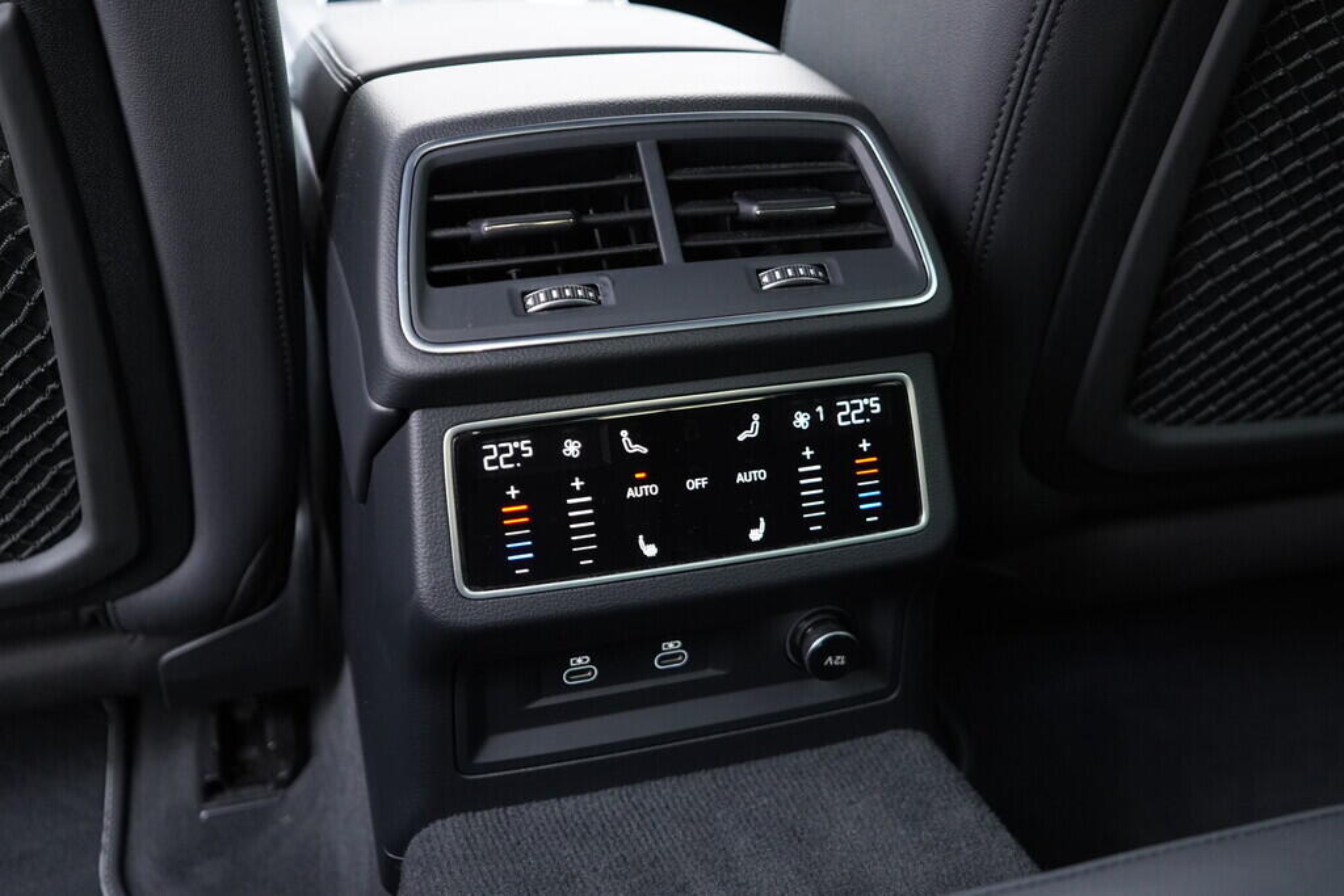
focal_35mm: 36
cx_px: 672
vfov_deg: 36.9
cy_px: 448
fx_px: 1344
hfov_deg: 53.1
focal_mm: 24
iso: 1000
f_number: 2.8
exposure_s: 1/40
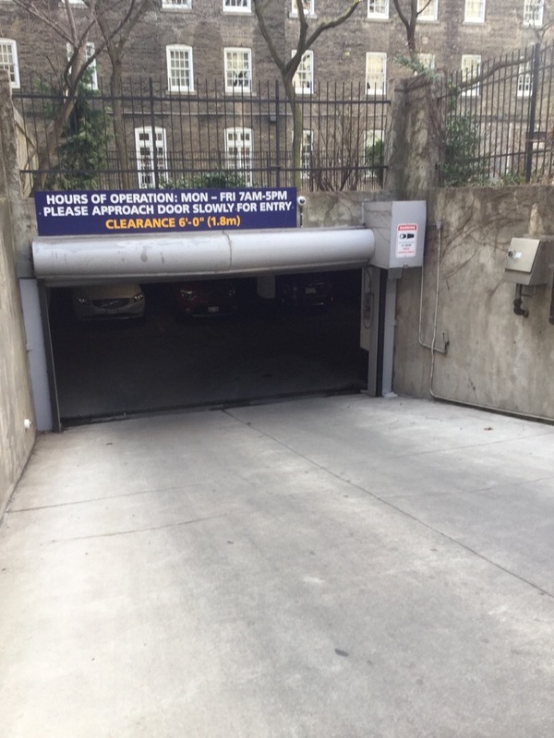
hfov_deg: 45.4
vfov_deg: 58.4
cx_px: 277
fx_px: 662
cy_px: 369
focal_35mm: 31
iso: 32
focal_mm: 3.3
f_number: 2.4
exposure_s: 1/120
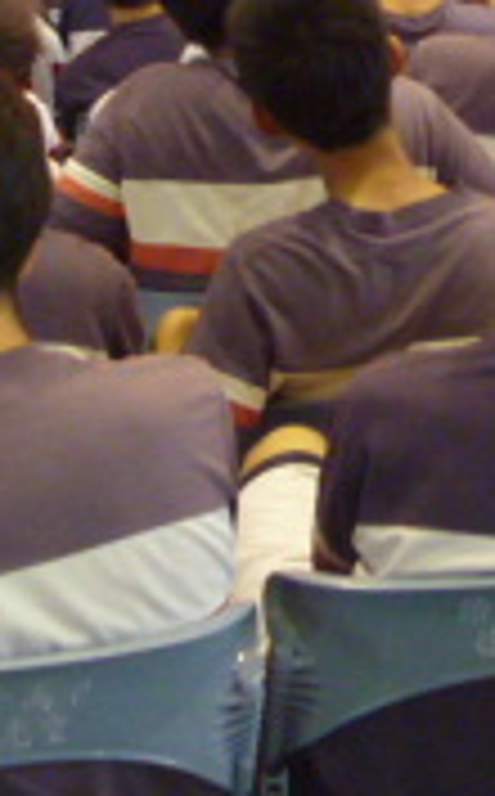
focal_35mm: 119
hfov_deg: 10.8
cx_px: 572
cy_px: -229
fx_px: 2579
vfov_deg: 16.6
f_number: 2.8
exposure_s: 1/13
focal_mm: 5.5
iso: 400
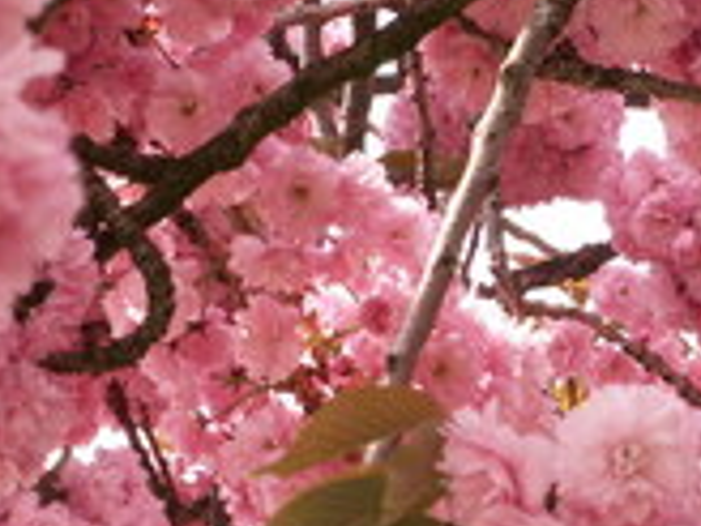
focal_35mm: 356
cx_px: 526
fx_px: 7209
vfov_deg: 4.2
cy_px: 430
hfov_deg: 5.6
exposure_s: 1/100
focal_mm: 20.81
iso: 50
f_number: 6.3
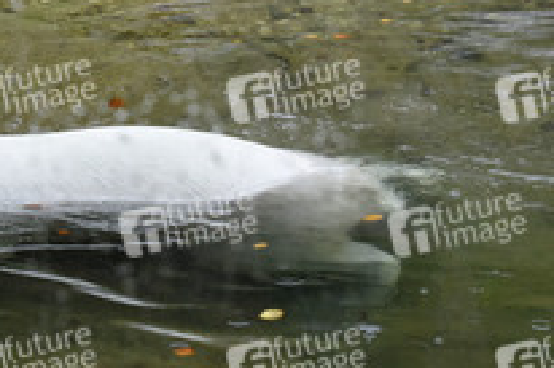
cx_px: -44
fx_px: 1953
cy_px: 24
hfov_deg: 15.7
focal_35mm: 127
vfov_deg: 10.7
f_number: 6.3
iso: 2000
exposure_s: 1/160
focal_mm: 58
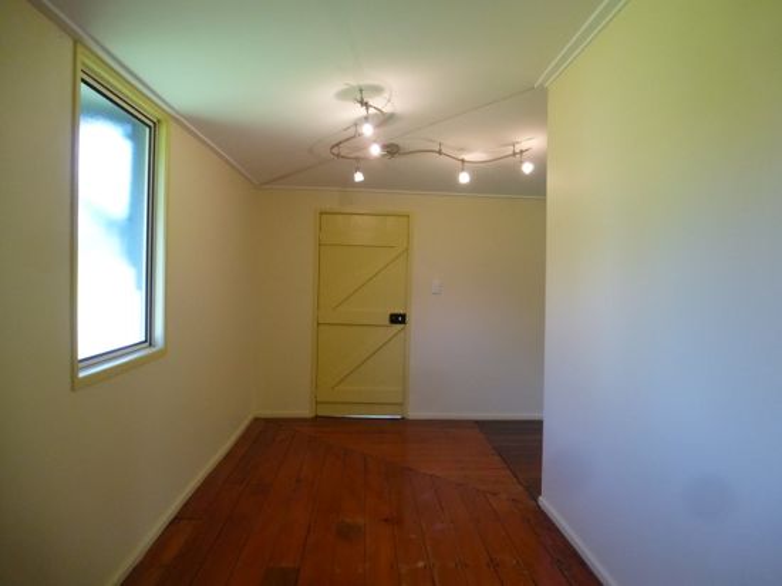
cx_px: 391
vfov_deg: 56.8
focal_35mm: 24
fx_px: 542
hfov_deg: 71.6
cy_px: 293
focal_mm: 4.3
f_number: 3.3
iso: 400
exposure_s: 1/125
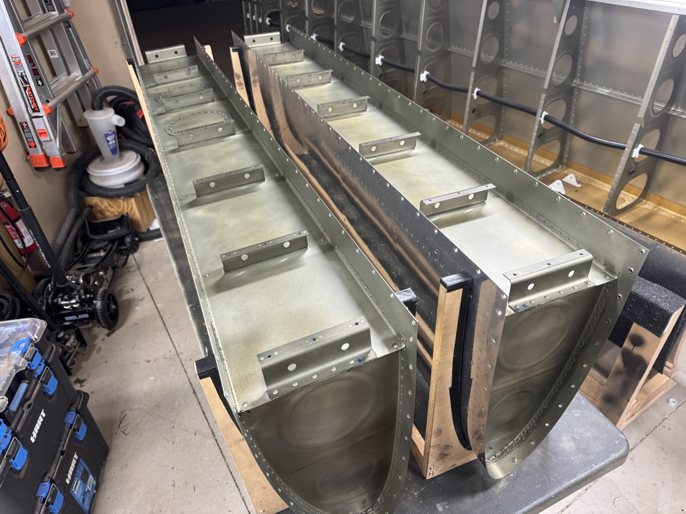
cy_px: 257
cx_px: 343
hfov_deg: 71.6
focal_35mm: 24
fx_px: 476
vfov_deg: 56.8
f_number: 1.78
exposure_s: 1/60
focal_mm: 6.76
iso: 320
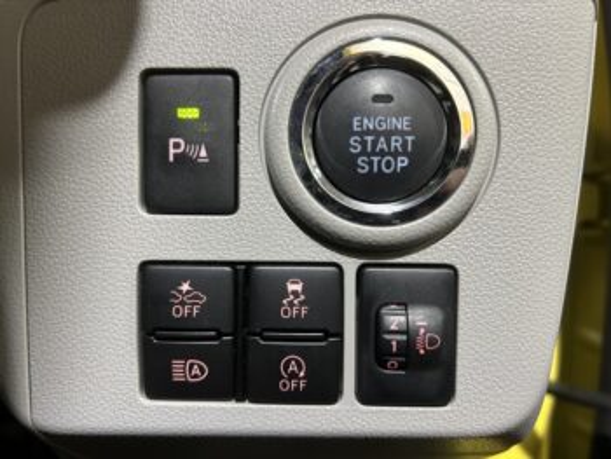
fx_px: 459
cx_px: 306
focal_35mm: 26
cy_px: 230
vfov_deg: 53.1
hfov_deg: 67.3
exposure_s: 1/50
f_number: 1.5
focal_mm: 5.7
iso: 320
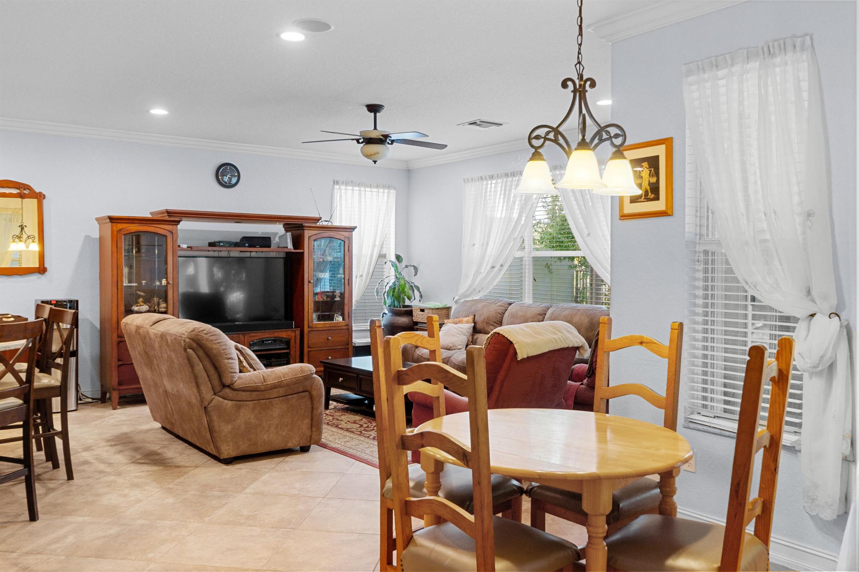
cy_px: 286
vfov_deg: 43.6
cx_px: 430
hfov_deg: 61.9
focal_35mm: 30
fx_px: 716
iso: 100
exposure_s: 1/2.5
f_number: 8
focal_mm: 20
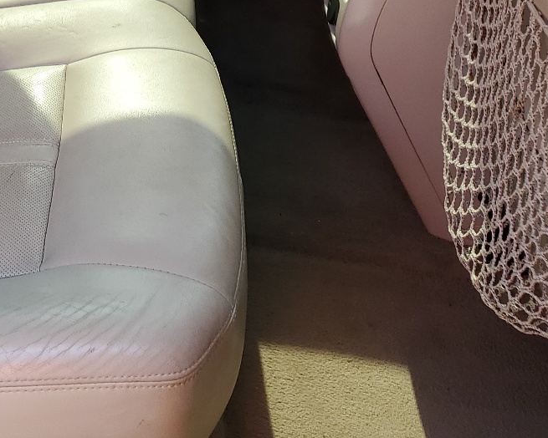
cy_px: -48
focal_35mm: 62
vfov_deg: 23.1
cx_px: -33
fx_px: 1006
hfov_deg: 28.1
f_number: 1.5
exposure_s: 1/244
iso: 50
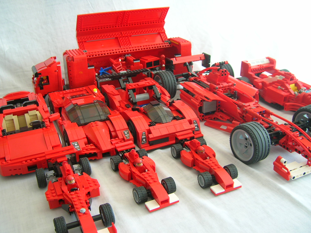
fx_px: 323
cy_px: 114
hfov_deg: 51.3
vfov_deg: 39.6
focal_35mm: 36
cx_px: 149
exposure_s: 1/39.2
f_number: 2.9
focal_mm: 5.7
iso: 50
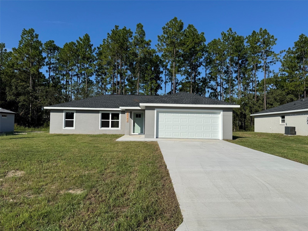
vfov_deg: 56.8
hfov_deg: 71.6
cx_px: 154
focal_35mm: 24
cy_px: 116
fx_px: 214
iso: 80
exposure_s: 1/7937
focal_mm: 6.76
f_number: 1.78
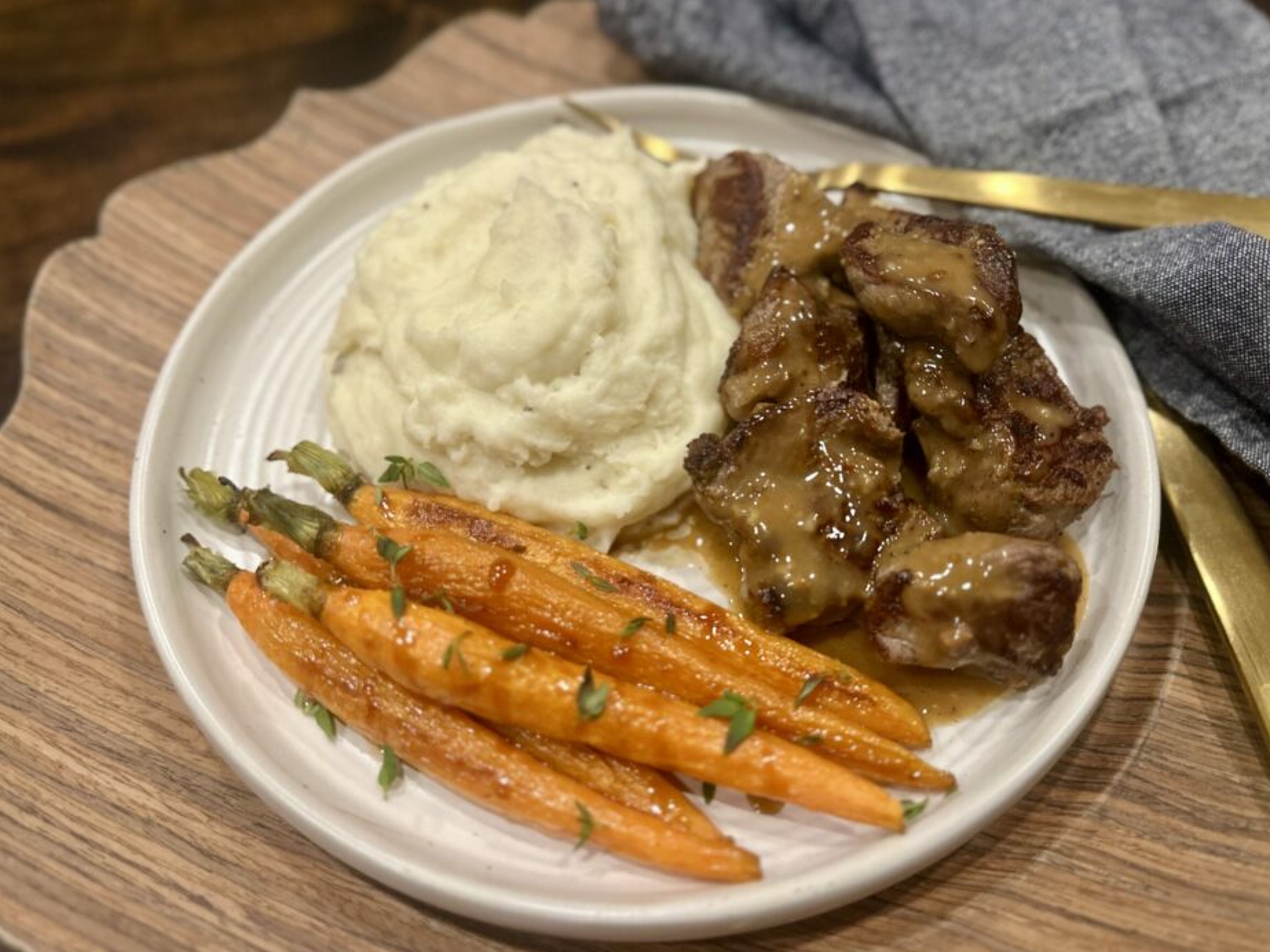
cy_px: 495
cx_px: 667
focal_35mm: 26
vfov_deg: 53.0
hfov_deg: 67.3
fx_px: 954
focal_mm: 6.86
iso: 320
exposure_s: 1/60
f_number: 1.78
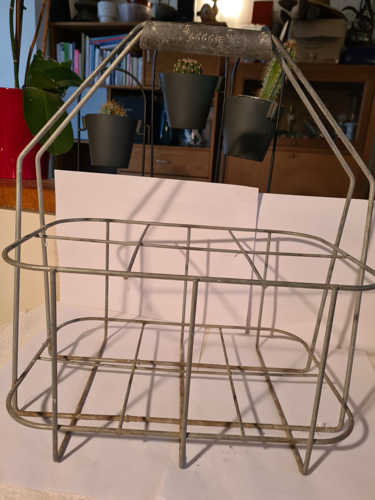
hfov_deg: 53.1
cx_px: 188
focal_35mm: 26
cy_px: 250
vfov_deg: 67.3
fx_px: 376
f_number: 1.8
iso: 100
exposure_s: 1/50
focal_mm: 5.4
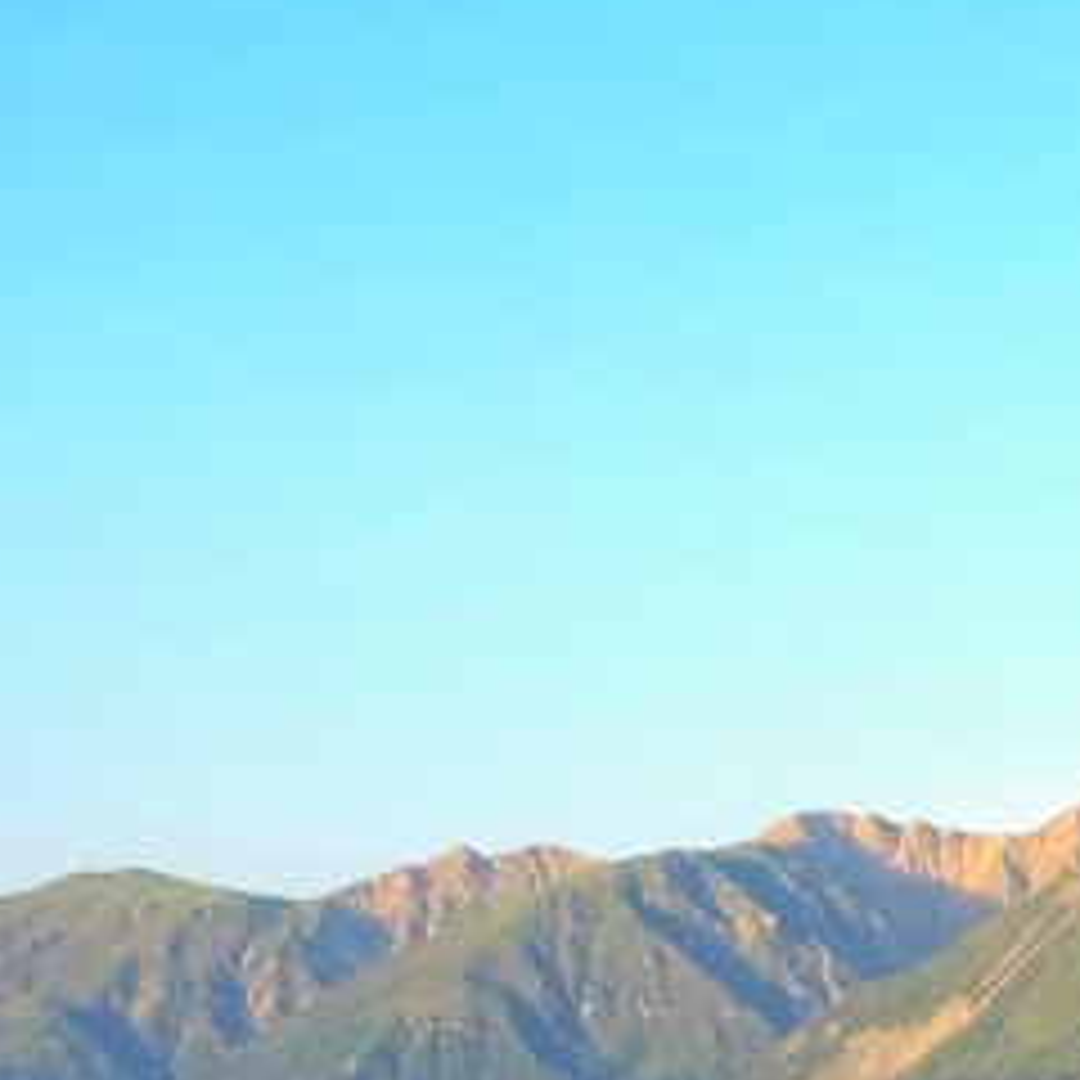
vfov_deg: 14.6
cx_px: 1868
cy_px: 1258
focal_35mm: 116
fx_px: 4095
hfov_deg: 13.6
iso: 200
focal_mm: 21.4
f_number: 9
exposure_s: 1/60
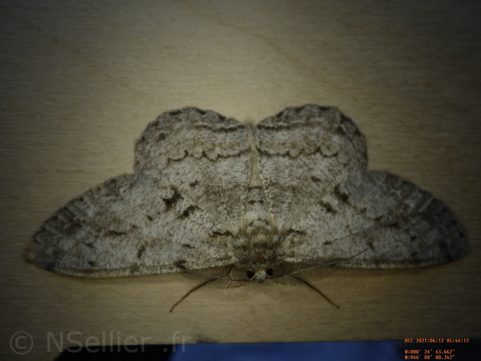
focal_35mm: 34
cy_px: 180
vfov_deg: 41.8
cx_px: 240
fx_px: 472
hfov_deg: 54.0
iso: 125
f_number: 4.6
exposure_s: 1/800
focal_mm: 6.1
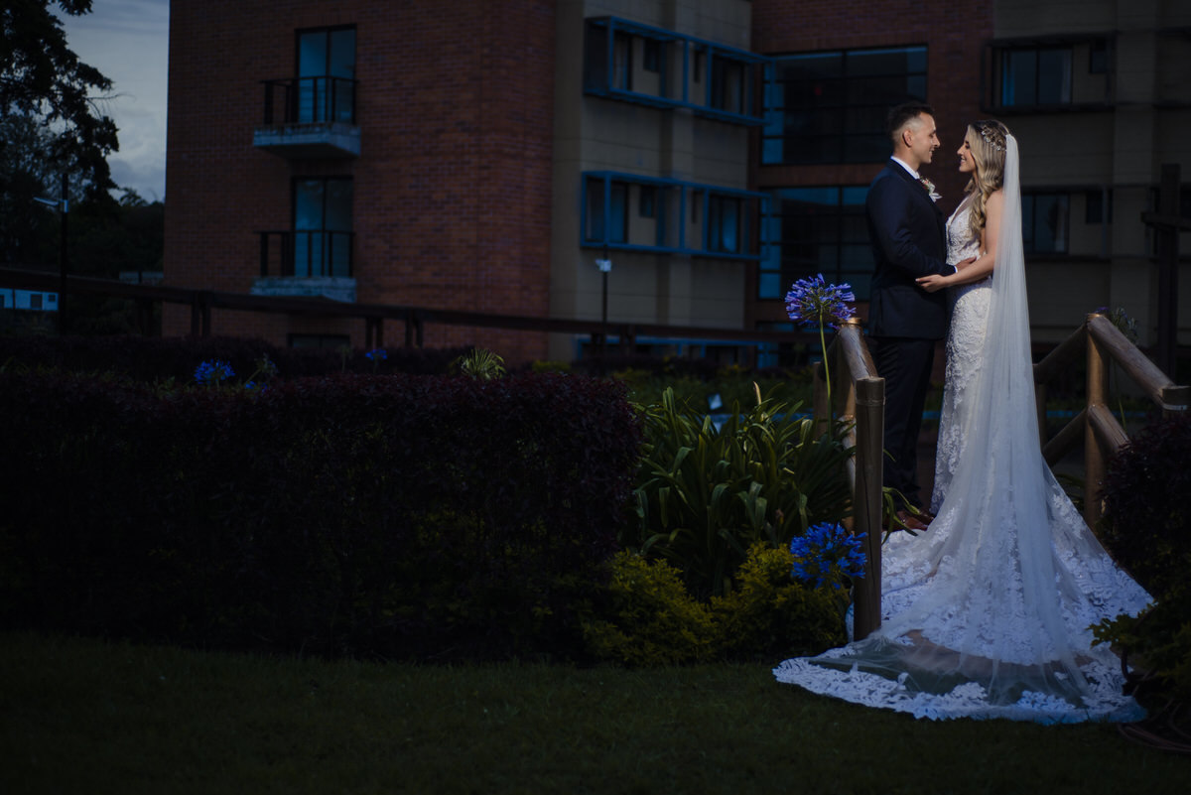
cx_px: 596
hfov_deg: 39.6
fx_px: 1655
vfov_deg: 27.0
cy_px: 398
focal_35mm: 50
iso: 100
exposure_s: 1/640
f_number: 1.8
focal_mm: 50
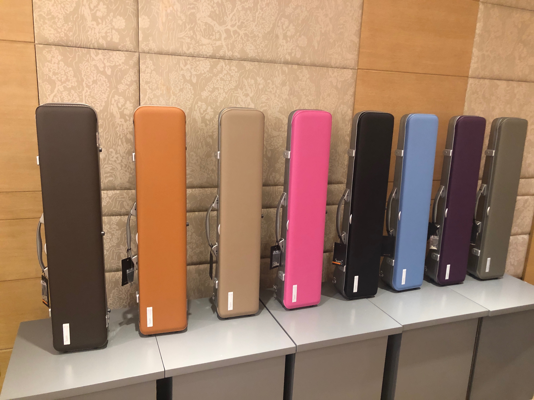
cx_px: 267
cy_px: 200
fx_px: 432
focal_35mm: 28
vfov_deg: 49.7
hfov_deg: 63.4
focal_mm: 3.99
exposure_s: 1/11
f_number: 1.8
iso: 100
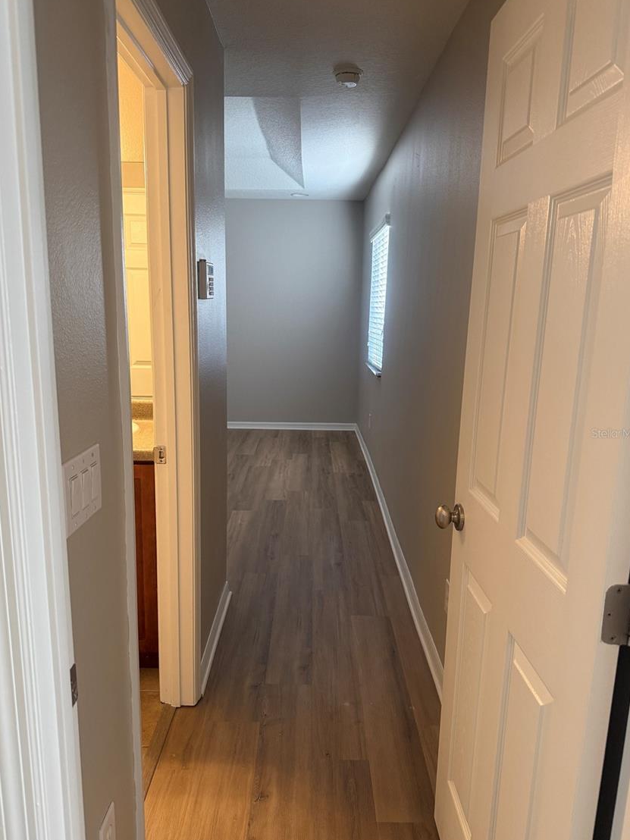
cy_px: 433
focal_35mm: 26
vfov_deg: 67.3
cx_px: 304
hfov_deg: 53.1
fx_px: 631
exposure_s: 1/120
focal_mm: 6.76
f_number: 1.78
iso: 250
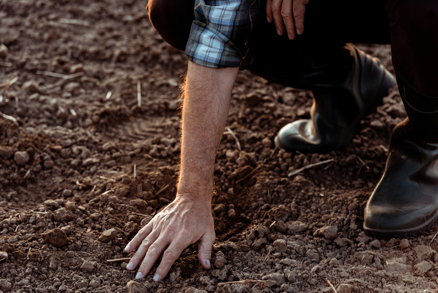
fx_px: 1947
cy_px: 146
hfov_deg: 12.8
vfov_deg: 8.6
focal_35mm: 160
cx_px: 219
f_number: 4.5
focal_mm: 160
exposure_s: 1/500
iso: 250
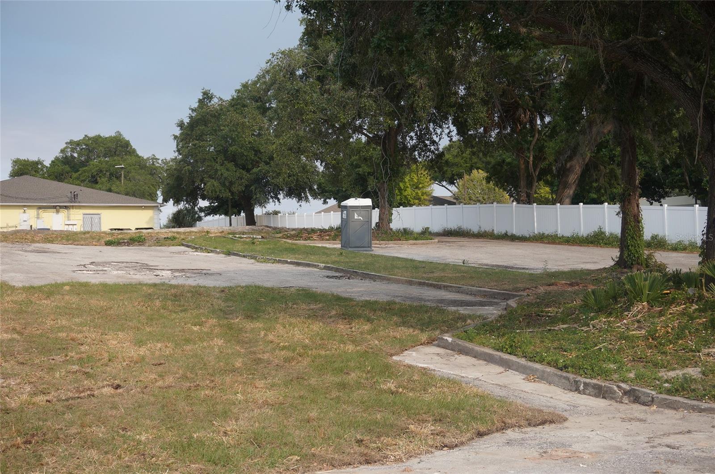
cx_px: 358
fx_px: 952
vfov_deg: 28.0
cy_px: 237
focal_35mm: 48
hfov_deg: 41.2
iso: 200
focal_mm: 32
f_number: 5.6
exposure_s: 1/640
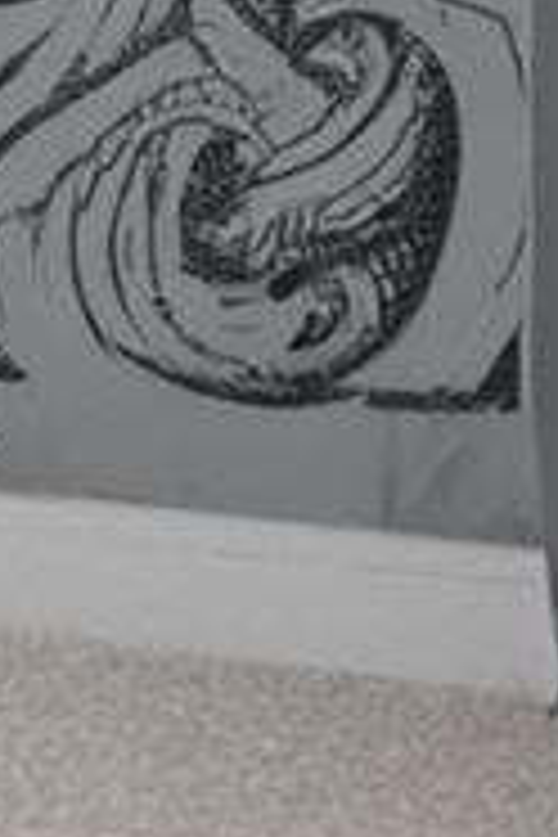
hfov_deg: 5.6
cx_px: -2511
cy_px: -234
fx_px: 3603
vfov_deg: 12.8
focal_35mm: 155
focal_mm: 12
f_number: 7.1
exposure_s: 30
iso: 400
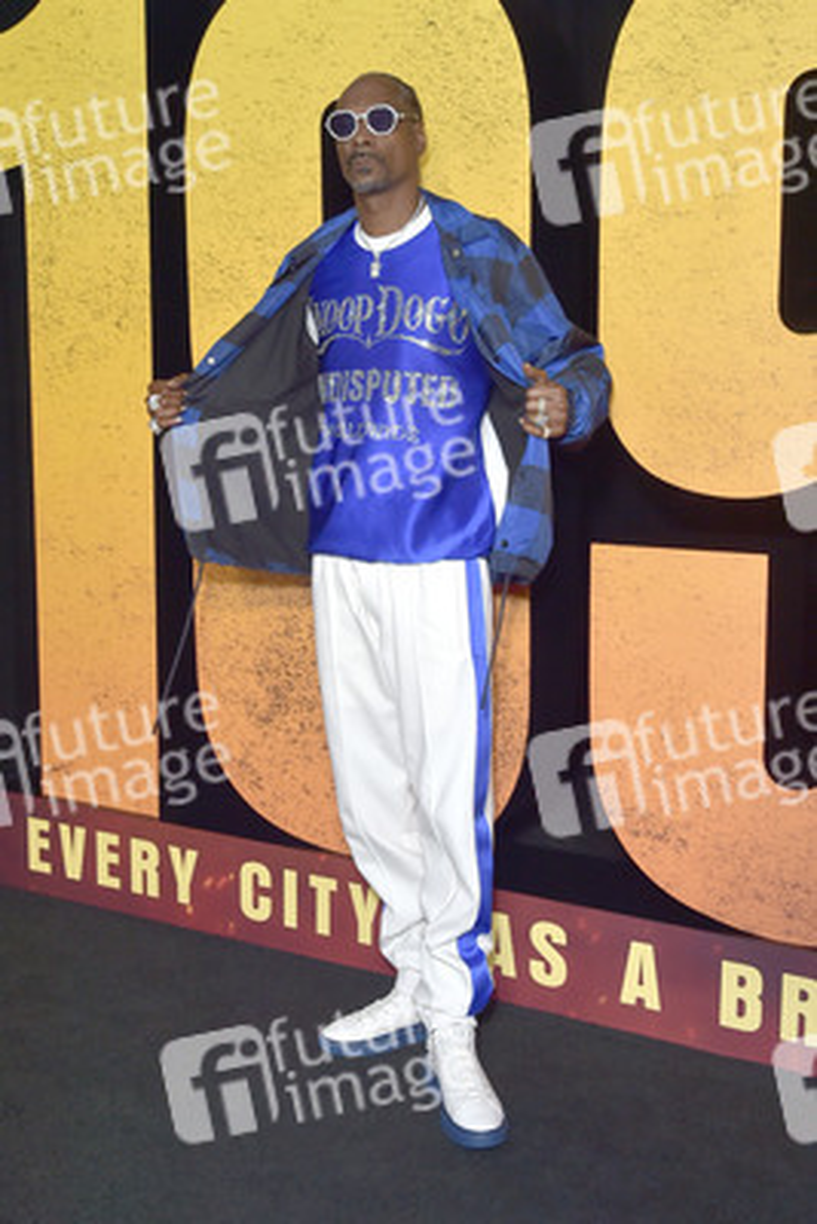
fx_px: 1292
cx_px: 408
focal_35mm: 38
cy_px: 612
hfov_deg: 35.1
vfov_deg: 50.7
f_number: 6.3
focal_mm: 38
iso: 640
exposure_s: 1/250
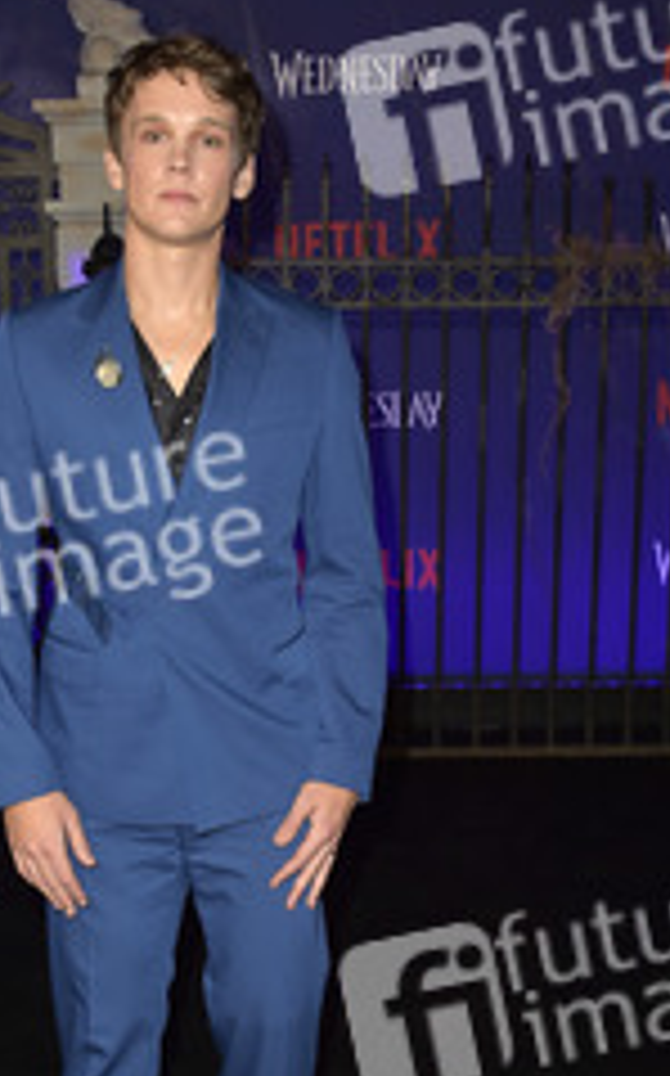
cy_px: 765
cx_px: 164
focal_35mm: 58
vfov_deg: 34.6
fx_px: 1698
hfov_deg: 22.1
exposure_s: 1/250
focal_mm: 34
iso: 640
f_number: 6.3
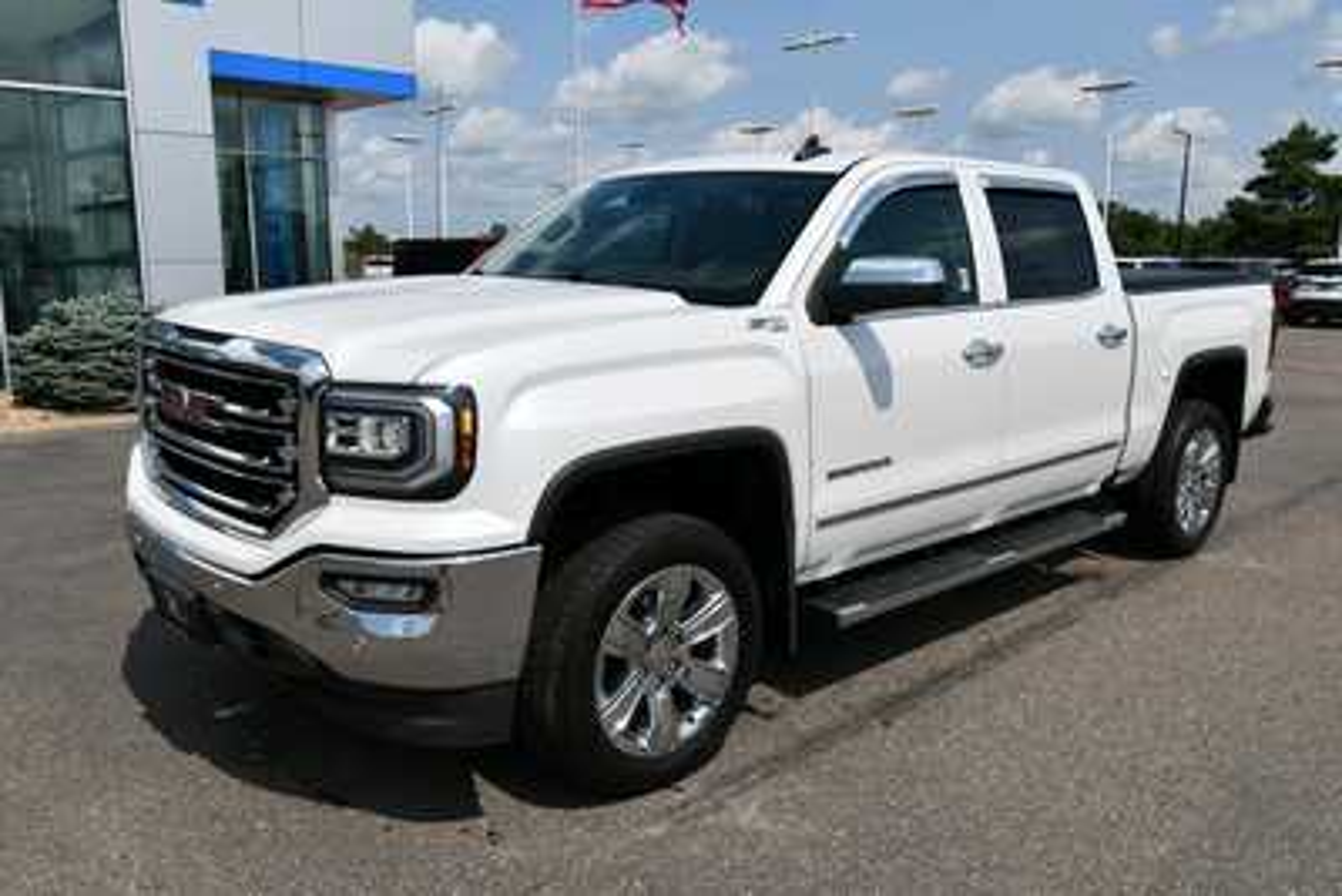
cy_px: 448
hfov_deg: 61.9
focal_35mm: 30
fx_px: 1119
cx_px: 671
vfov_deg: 43.6
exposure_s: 1/400
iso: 100
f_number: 10
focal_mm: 20
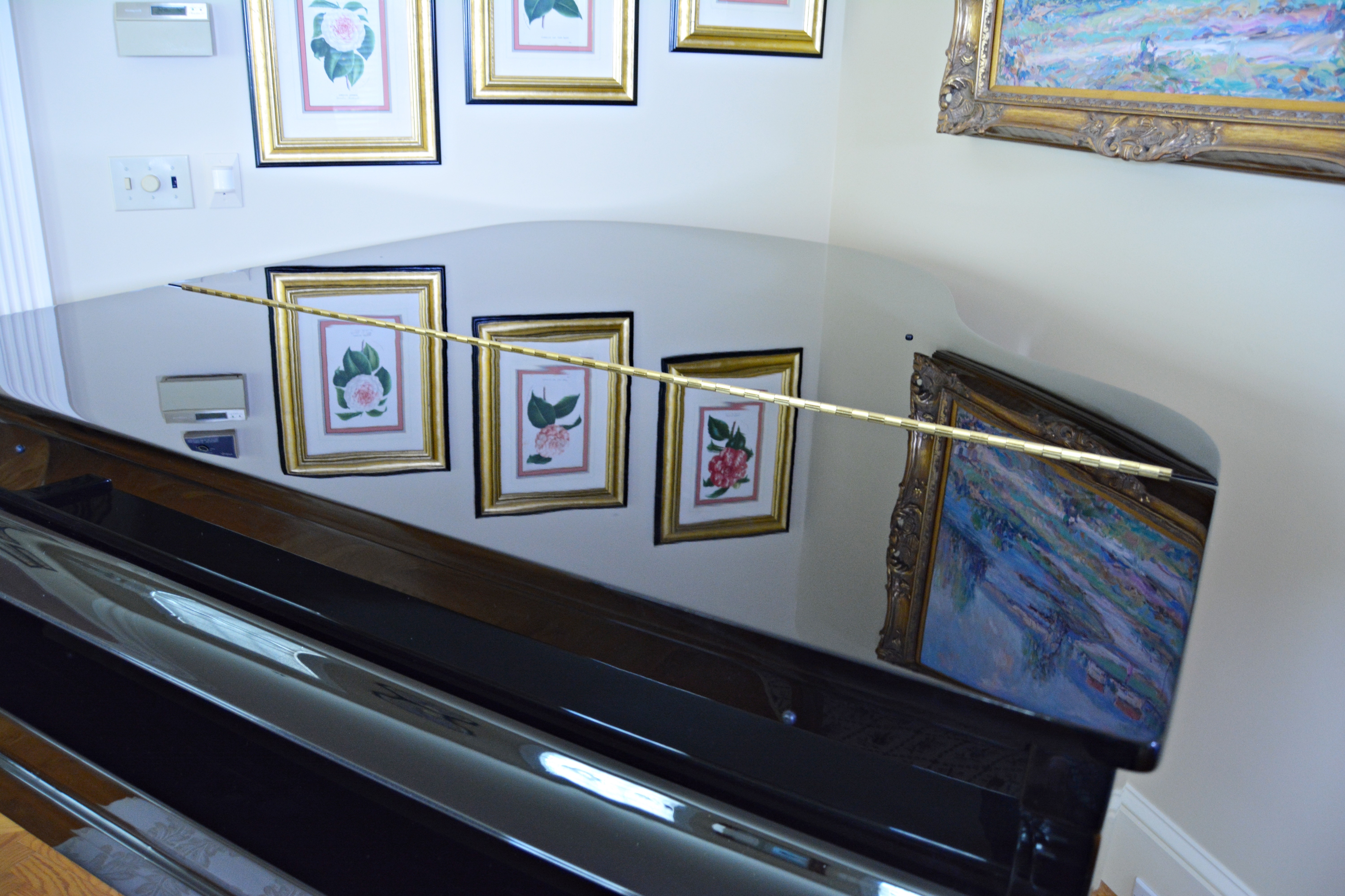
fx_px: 1009
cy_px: 448
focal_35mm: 27
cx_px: 672
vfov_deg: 47.9
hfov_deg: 67.4
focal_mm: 18
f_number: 4
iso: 800
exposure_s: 1/60
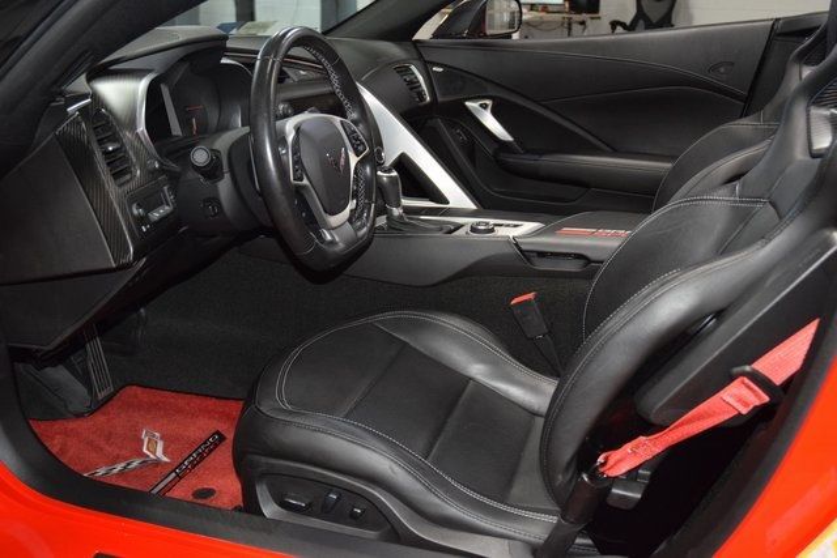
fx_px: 837
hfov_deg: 53.1
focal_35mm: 36
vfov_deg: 36.9
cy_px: 279
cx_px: 418
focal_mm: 24
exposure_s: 1/125
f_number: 3.8
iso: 2200
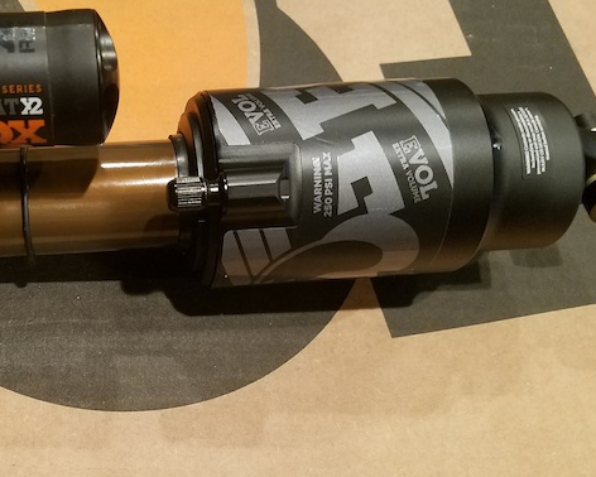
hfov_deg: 41.6
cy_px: 284
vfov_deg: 34.8
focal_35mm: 43
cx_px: 148
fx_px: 759
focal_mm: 4.2
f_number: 1.7
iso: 250
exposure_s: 1/15
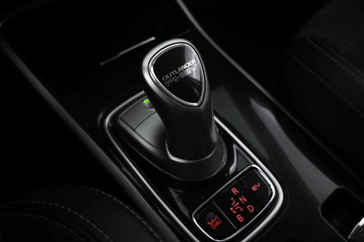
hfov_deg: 61.9
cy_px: 121
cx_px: 182
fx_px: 303
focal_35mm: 30
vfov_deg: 43.6
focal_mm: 20
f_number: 3.8
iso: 1600
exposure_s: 1/15
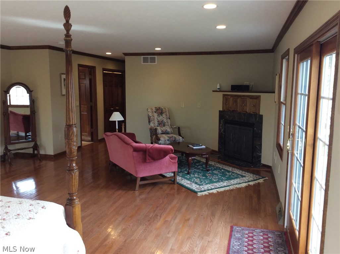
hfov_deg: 56.9
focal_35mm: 32
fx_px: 314
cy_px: 127
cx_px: 170
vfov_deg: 44.0
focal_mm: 3.3
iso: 40
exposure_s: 1/24
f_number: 2.4
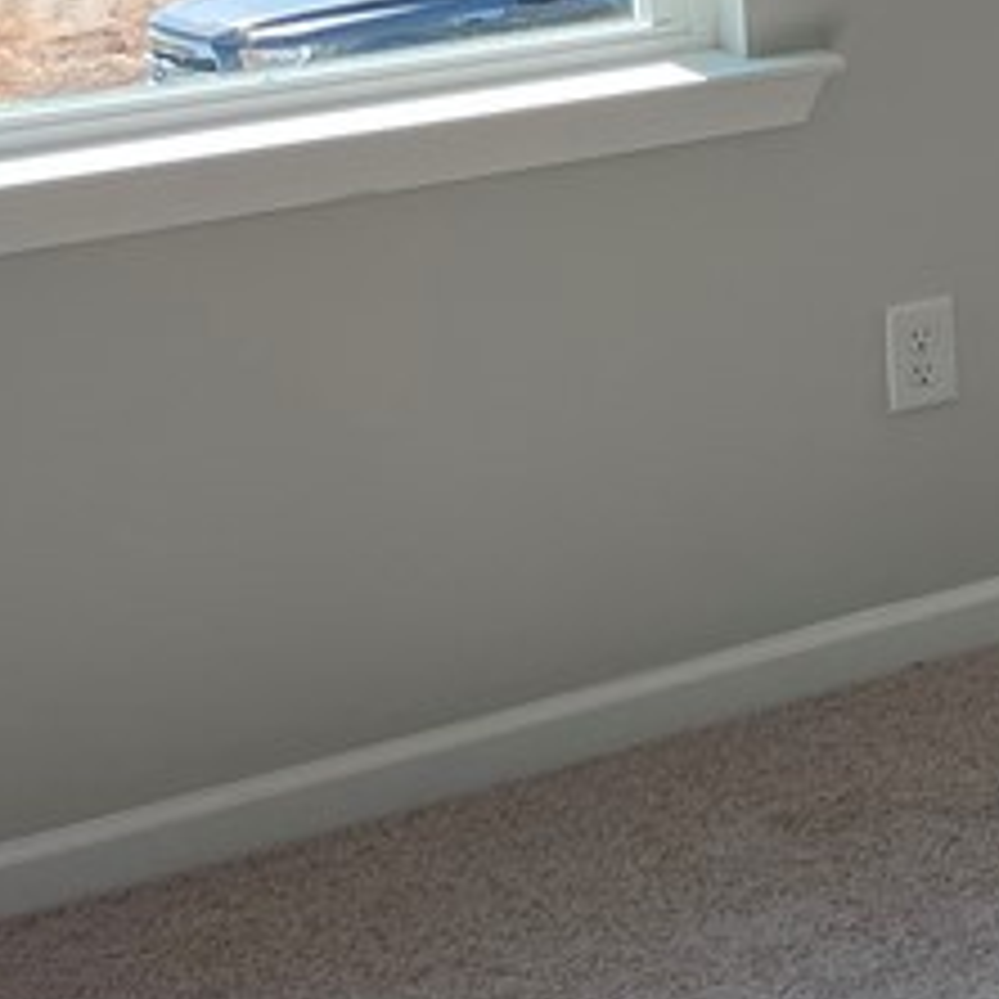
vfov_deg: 16.4
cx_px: 2218
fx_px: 3330
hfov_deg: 13.6
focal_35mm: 102
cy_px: -166
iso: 32
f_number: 1.6
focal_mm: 5.1
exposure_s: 1/664
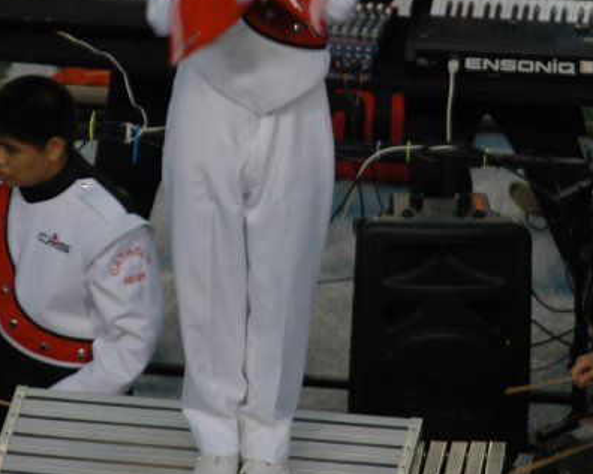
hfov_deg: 2.3
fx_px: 14974
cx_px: 296
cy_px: 79
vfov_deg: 1.8
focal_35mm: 853
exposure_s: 1/60
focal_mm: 400
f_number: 5.6
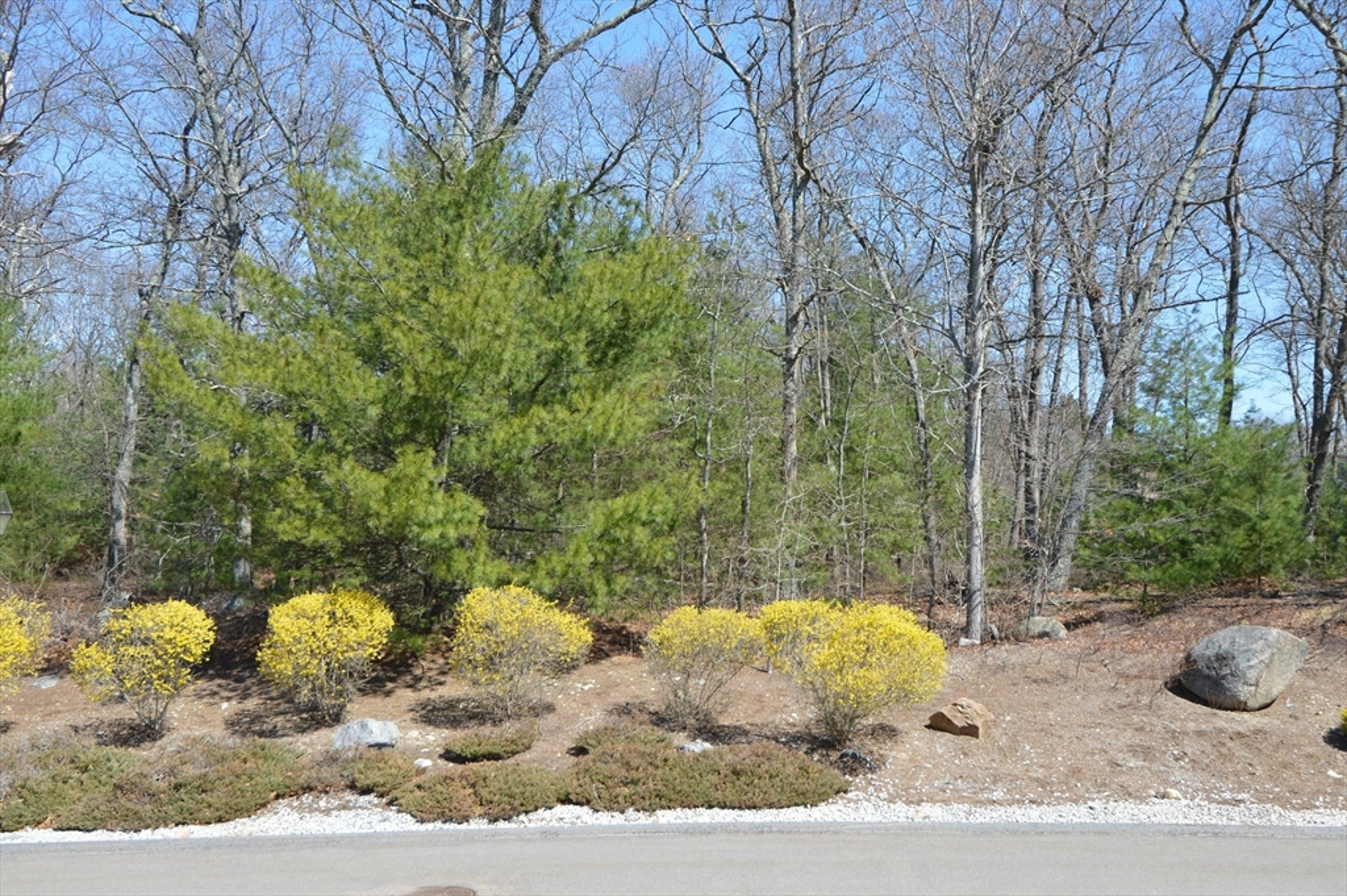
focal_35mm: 36
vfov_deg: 36.8
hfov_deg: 53.2
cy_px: 448
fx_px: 1346
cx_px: 674
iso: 100
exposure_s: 1/200
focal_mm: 24
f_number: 7.1
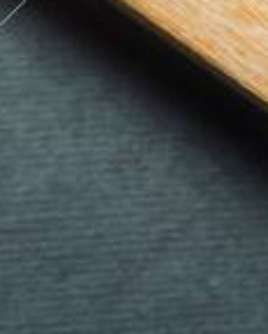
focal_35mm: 328
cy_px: -628
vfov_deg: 5.6
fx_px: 3252
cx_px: -714
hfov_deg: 4.4
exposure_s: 1/160
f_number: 10
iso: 100
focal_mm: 26
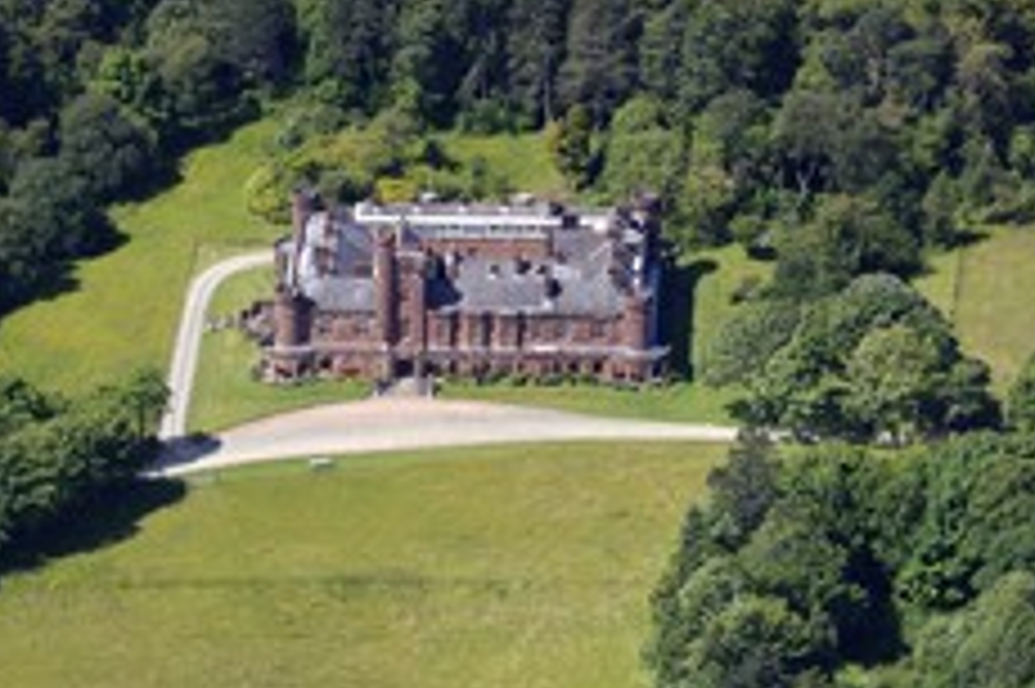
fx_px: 10515
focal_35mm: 366
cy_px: 535
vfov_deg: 3.7
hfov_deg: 5.6
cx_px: 358
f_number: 5.6
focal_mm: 200
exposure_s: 1/800
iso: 200
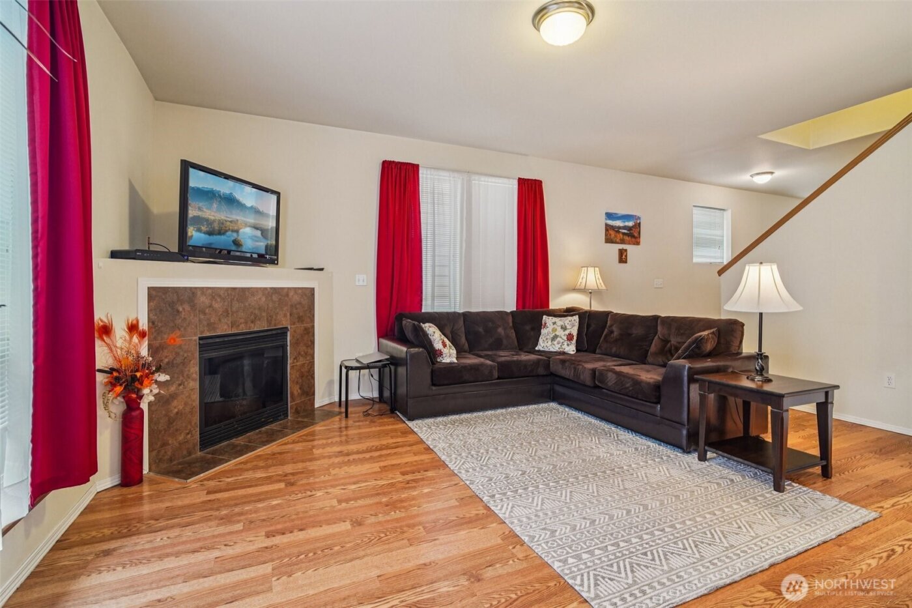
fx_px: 405
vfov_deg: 73.7
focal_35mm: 16
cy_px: 304
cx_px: 456
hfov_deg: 96.7
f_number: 8
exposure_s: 1/13
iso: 1600
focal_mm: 16
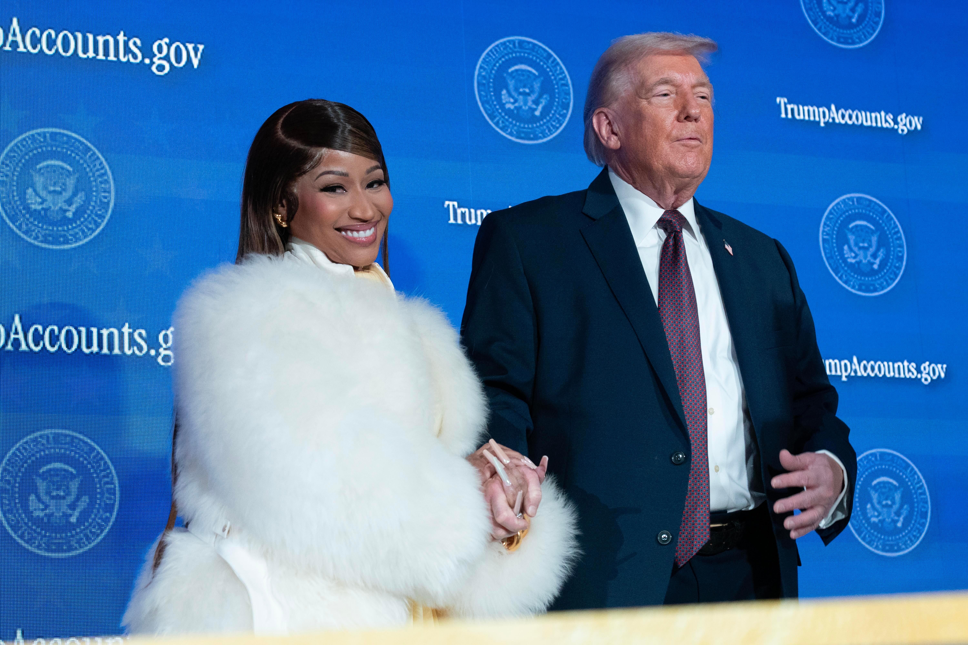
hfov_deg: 28.8
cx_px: 484
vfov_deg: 19.5
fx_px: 1882
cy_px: 322
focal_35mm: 70
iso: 4000
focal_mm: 70
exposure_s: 1/400
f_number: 4
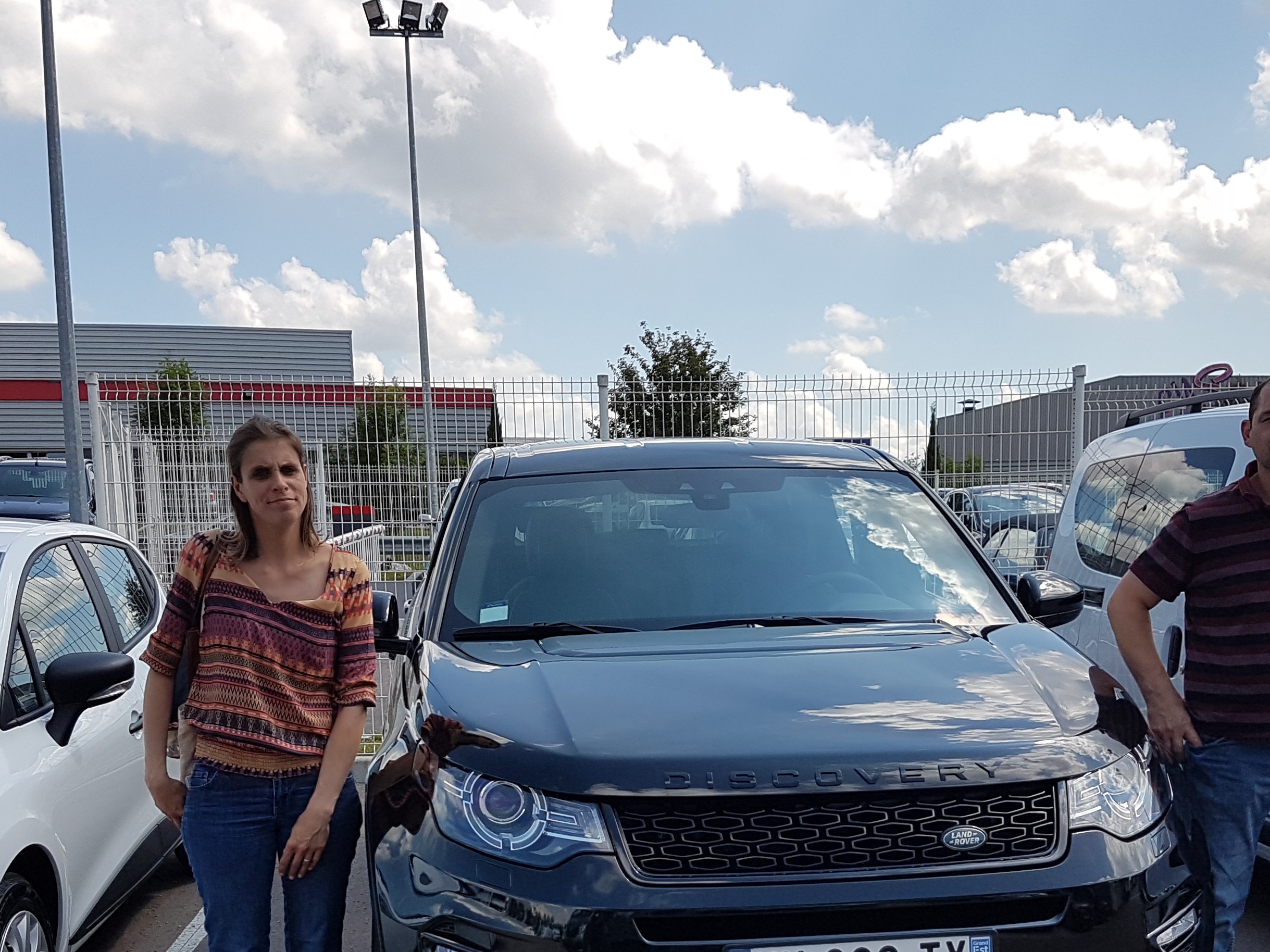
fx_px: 1577
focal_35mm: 43
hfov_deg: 43.8
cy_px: 776
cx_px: 686
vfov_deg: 32.6
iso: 40
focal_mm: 4.2
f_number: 1.7
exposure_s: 1/2048
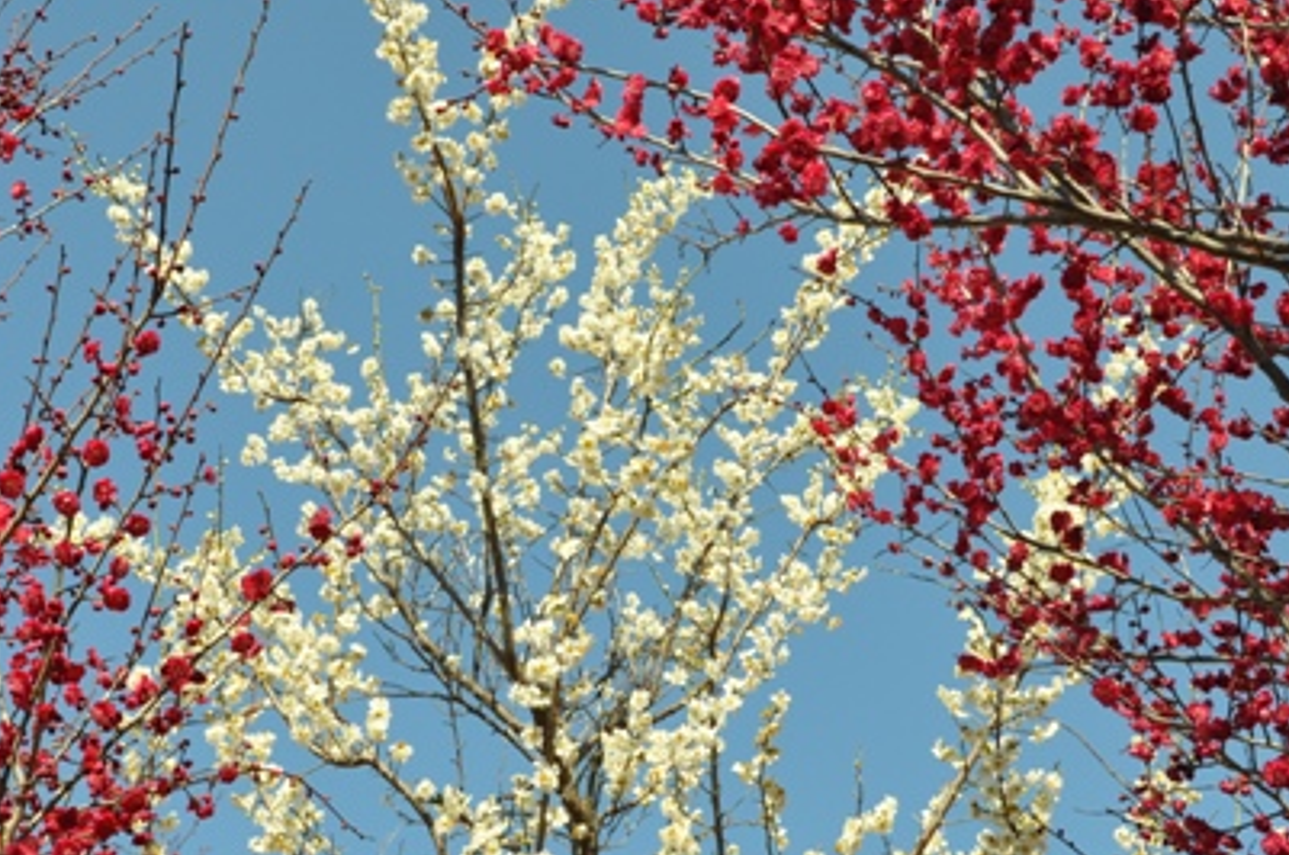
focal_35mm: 67
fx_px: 2395
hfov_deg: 30.1
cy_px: 571
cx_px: 566
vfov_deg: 20.2
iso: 200
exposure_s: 1/350
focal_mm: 28
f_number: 9.5
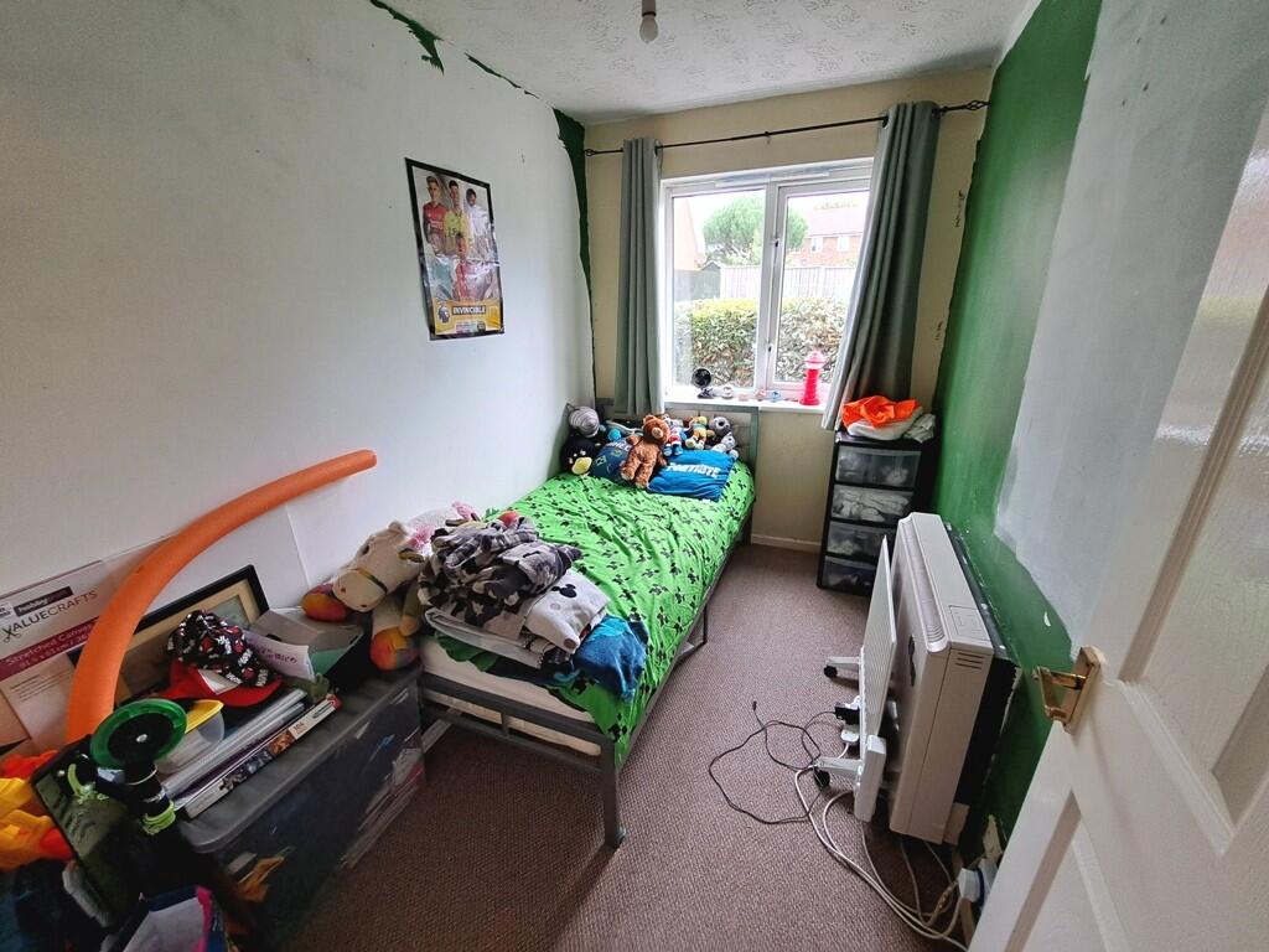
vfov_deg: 89.9
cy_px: 476
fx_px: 477
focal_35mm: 13
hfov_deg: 106.2
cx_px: 634
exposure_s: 1/50
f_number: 2.2
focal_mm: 1.74
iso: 100
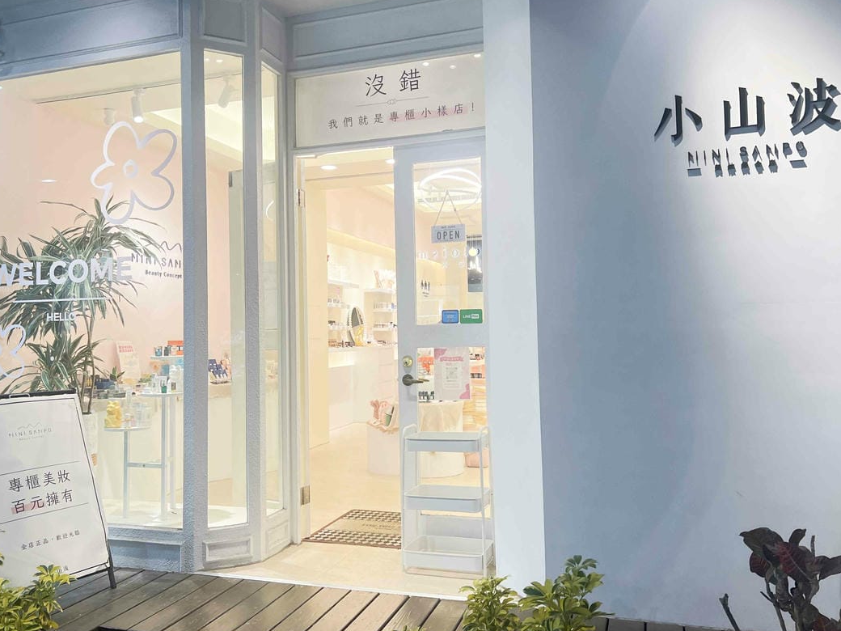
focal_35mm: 30
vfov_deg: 46.8
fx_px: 729
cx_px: 411
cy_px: 303
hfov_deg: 60.0
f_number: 1.5
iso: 125
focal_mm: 5.7
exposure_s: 1/120
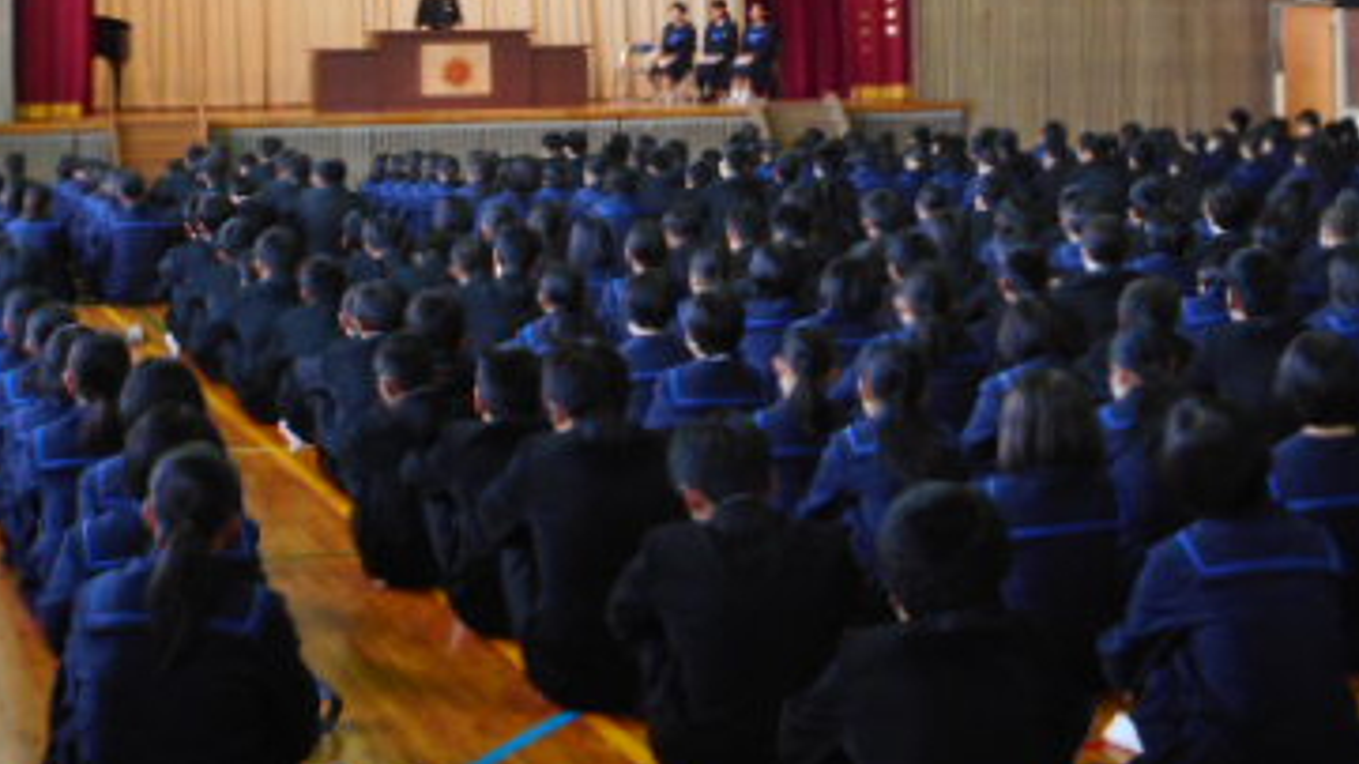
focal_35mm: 85
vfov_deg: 14.0
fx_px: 3063
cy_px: 8
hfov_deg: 25.0
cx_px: 663
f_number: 4.7
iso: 400
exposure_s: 1/10
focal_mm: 7.9
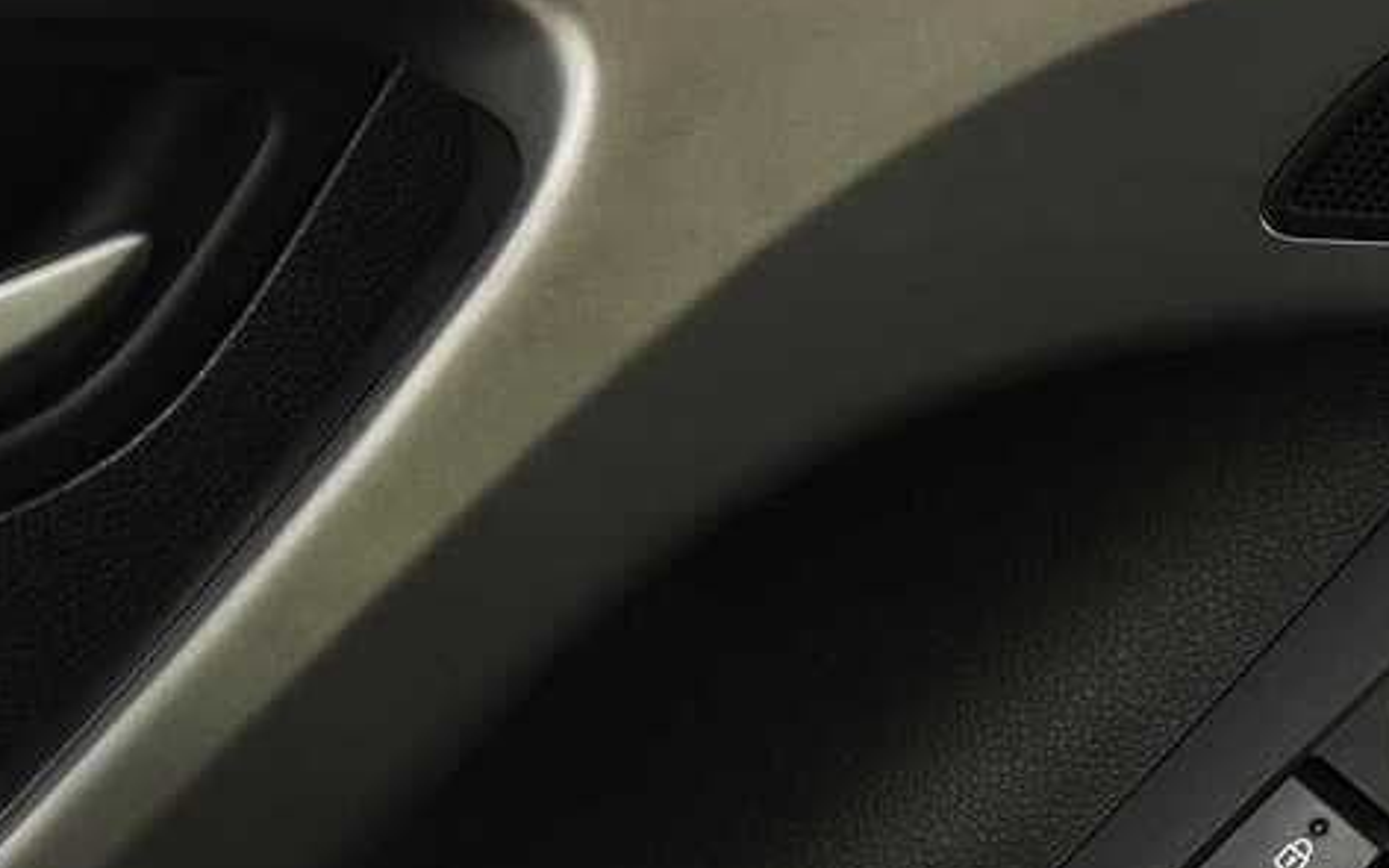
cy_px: 917
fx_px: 3672
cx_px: 1242
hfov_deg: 21.0
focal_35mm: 97
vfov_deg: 13.3
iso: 250
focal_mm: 6.86
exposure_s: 1/50
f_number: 1.78
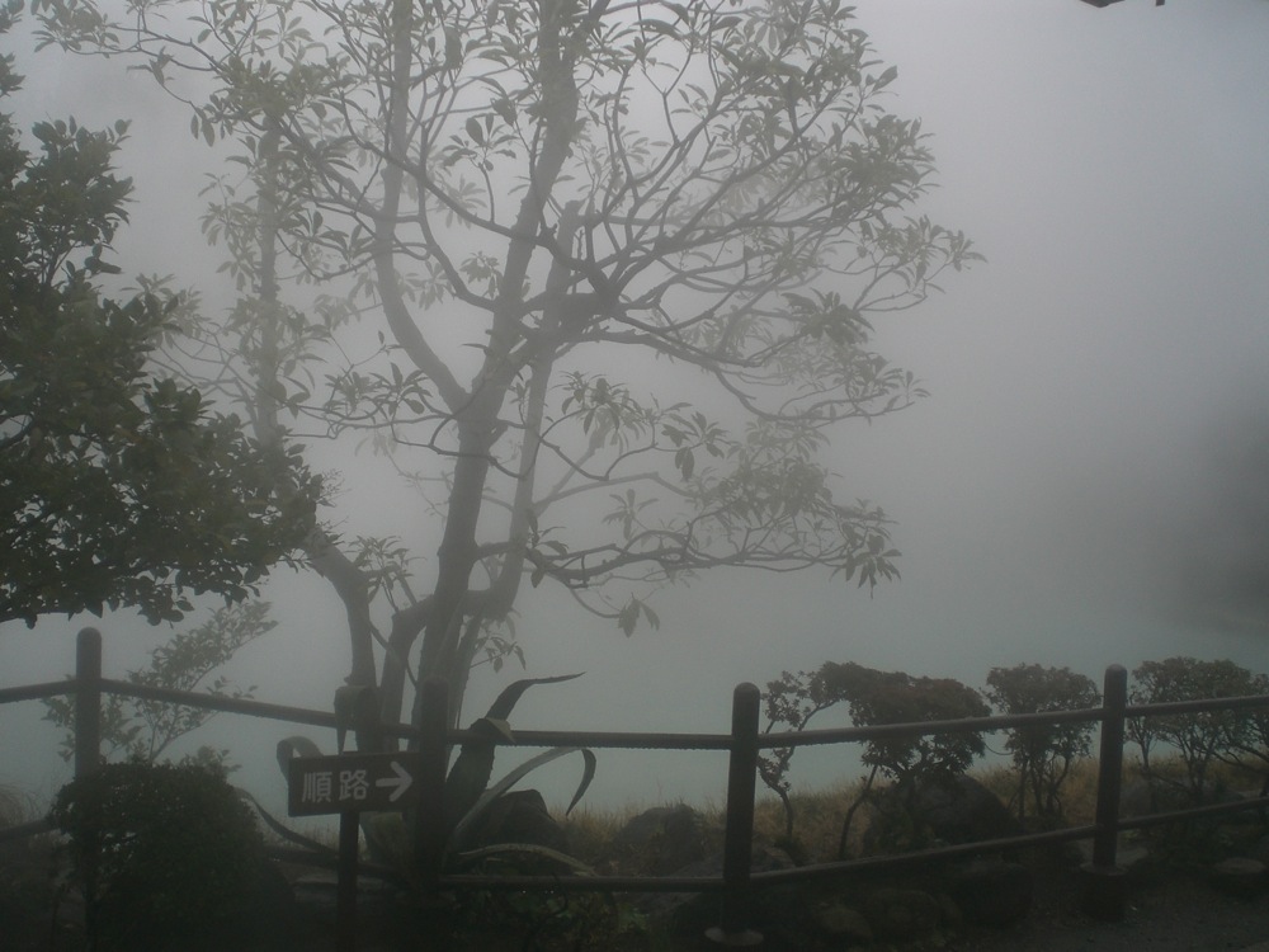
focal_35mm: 38
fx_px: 1393
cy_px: 476
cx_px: 634
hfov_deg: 49.0
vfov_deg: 37.7
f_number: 3.1
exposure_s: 1/125
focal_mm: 6.3
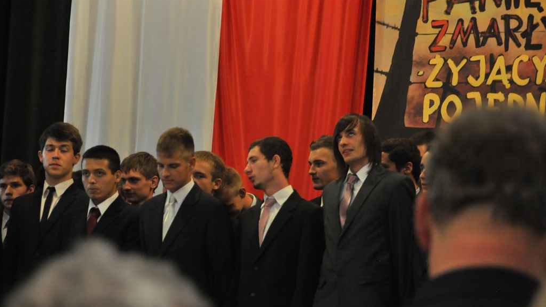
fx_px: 2396
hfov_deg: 13.0
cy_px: 178
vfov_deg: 7.3
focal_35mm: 166
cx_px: 273
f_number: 5.6
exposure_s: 1/20
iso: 2000
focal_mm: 105
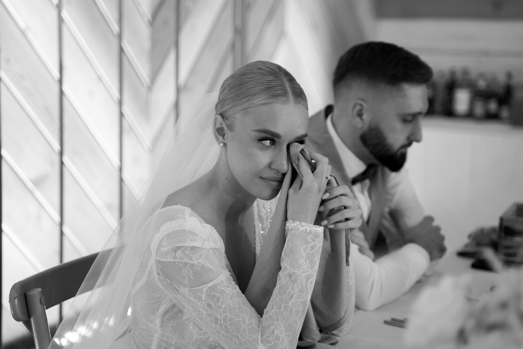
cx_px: 262
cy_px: 174
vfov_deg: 19.7
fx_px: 1002
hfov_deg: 29.2
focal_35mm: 69
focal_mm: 69
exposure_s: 1/250
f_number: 2.8
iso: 1250
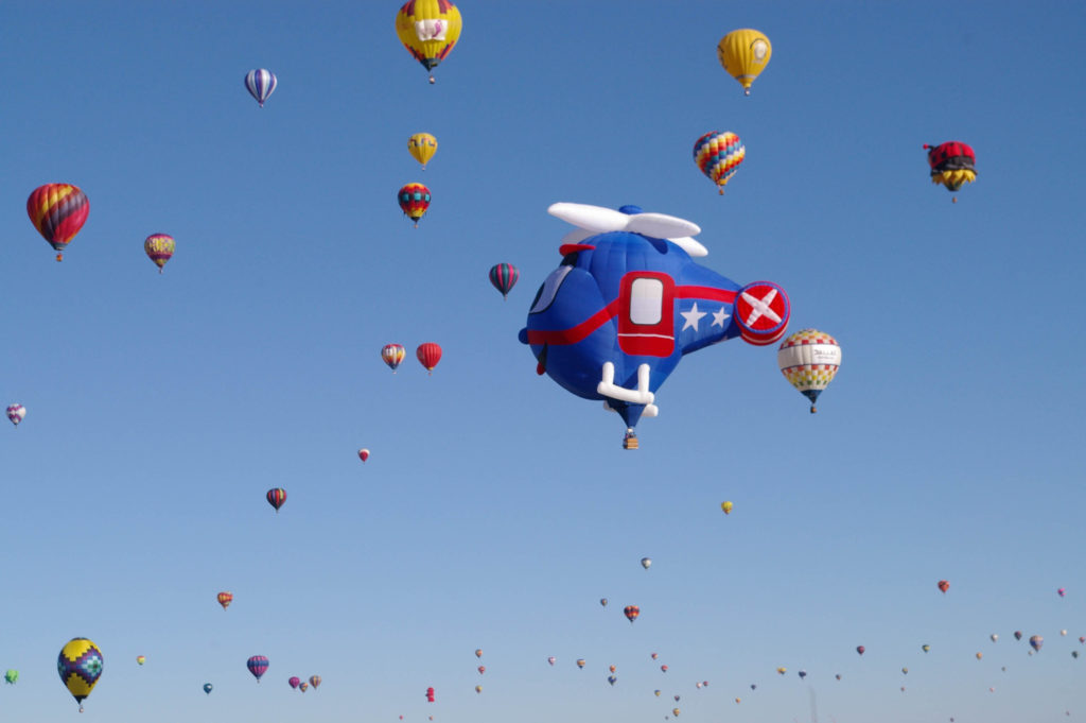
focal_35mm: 82
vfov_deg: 16.5
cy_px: 362
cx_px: 543
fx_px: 2487
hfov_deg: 24.6
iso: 400
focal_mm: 55
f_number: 11
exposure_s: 1/500
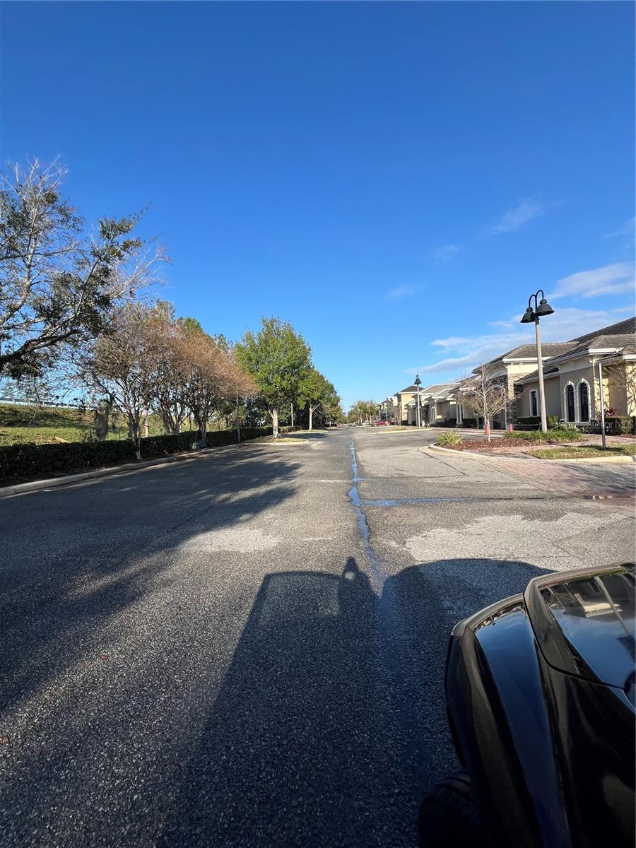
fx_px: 318
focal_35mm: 13
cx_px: 318
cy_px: 424
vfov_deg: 106.2
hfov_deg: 89.9
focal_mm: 1.57
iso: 32
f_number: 1.8
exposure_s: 1/1376
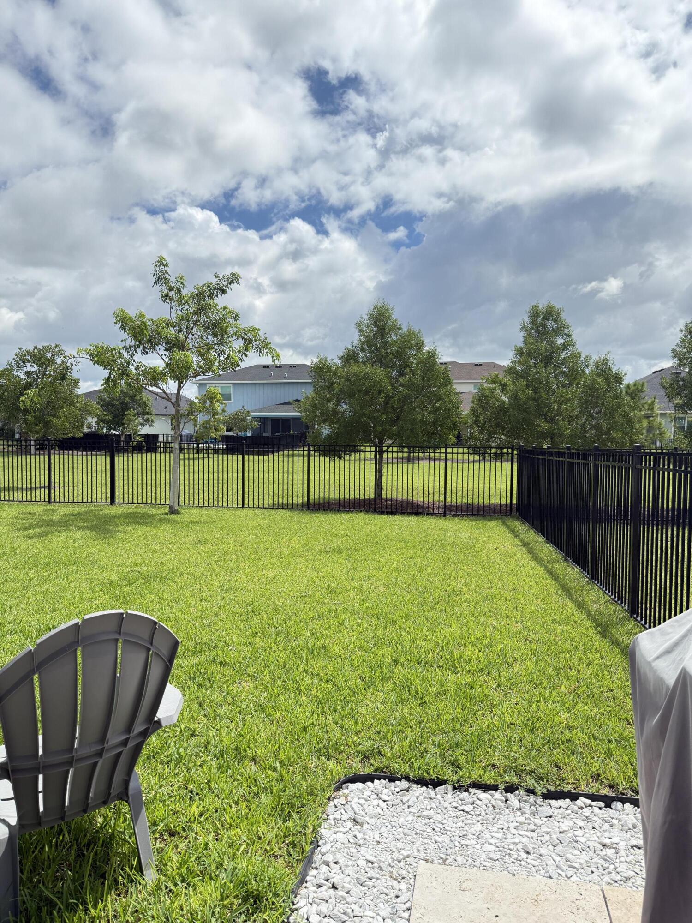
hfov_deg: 56.8
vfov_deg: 71.6
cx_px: 346
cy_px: 462
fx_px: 640
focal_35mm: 24
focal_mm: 6.76
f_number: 1.78
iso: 100
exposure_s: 1/4167
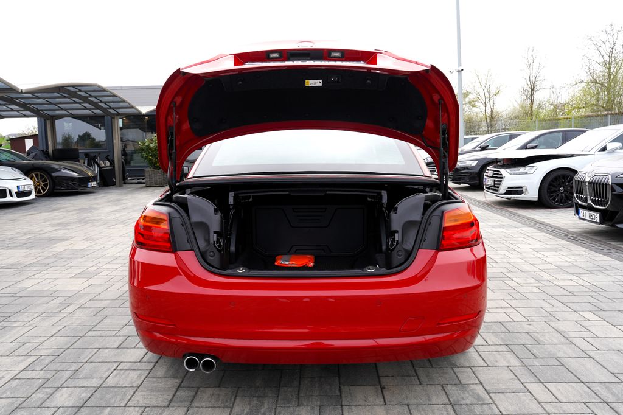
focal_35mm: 29
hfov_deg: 63.7
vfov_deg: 44.9
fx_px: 502
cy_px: 208
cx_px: 312
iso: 100
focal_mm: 29
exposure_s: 1/100
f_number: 7.1
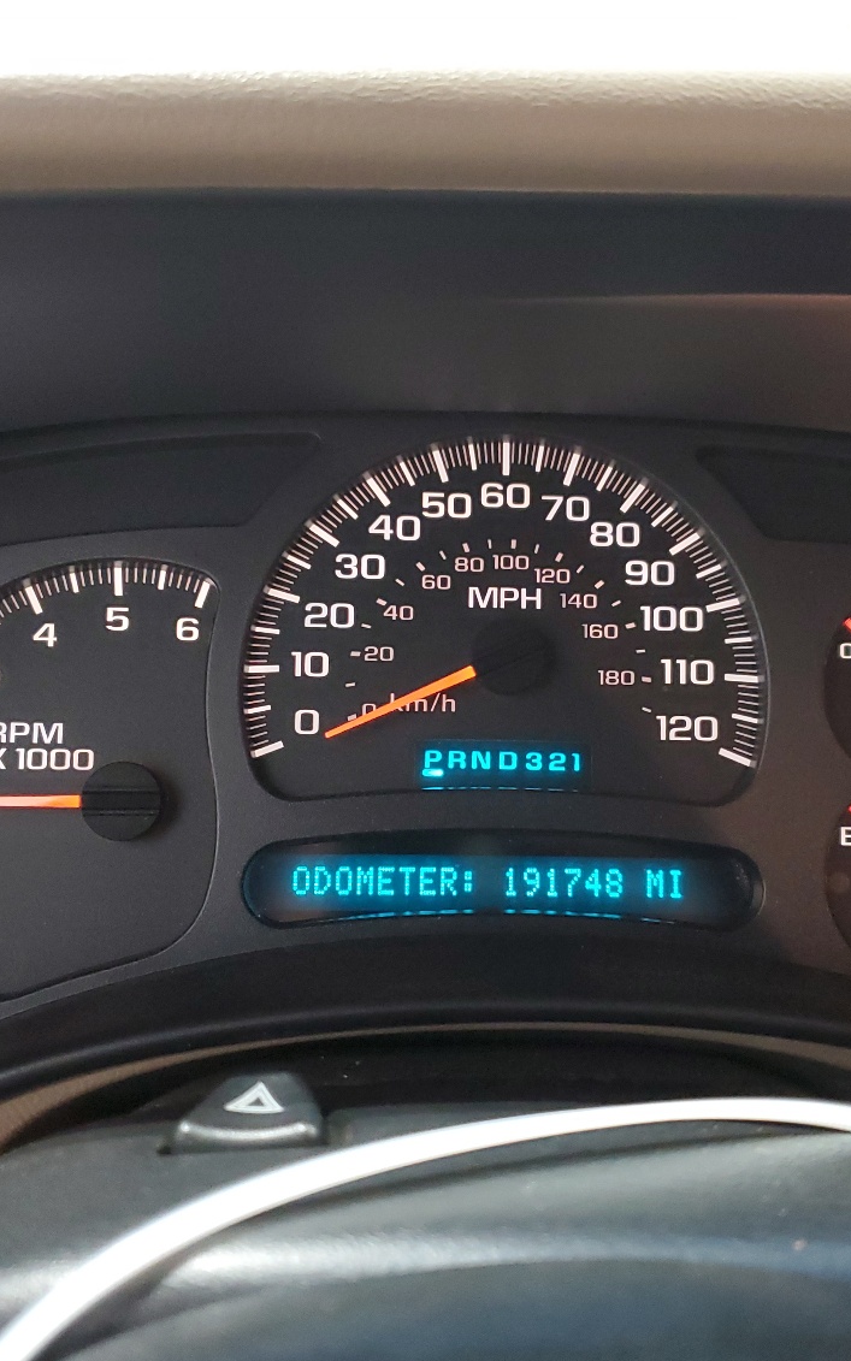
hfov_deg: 32.7
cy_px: 696
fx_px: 1447
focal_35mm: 39
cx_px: 510
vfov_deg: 50.4
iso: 328
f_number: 1.5
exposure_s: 1/24
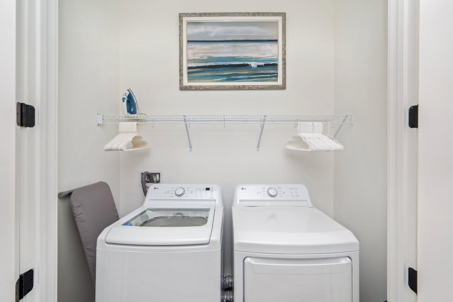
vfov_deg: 81.1
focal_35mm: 14
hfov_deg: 104.3
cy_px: 151
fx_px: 176
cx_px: 226
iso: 160
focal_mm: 14
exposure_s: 1/40
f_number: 9
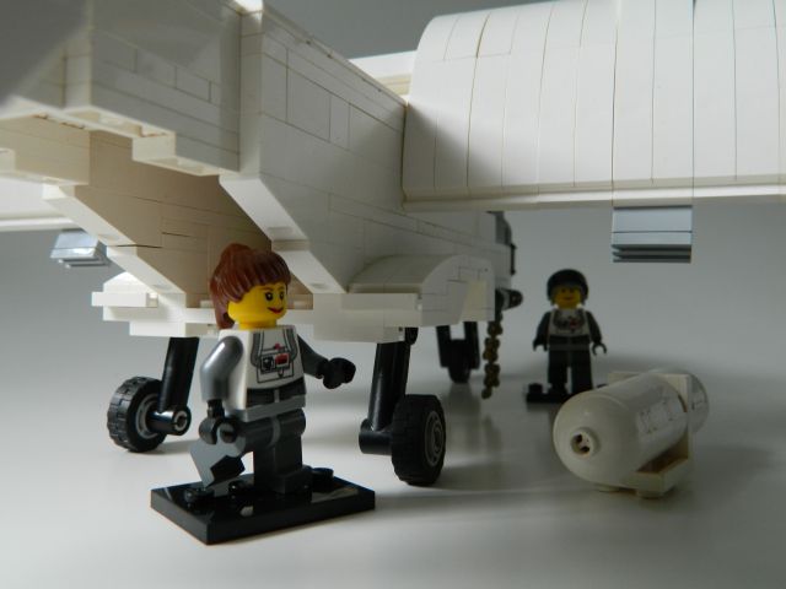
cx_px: 393
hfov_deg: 58.4
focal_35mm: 31
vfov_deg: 45.4
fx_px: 704
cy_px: 294
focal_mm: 5.6
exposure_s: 1/40
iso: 110
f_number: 3.2
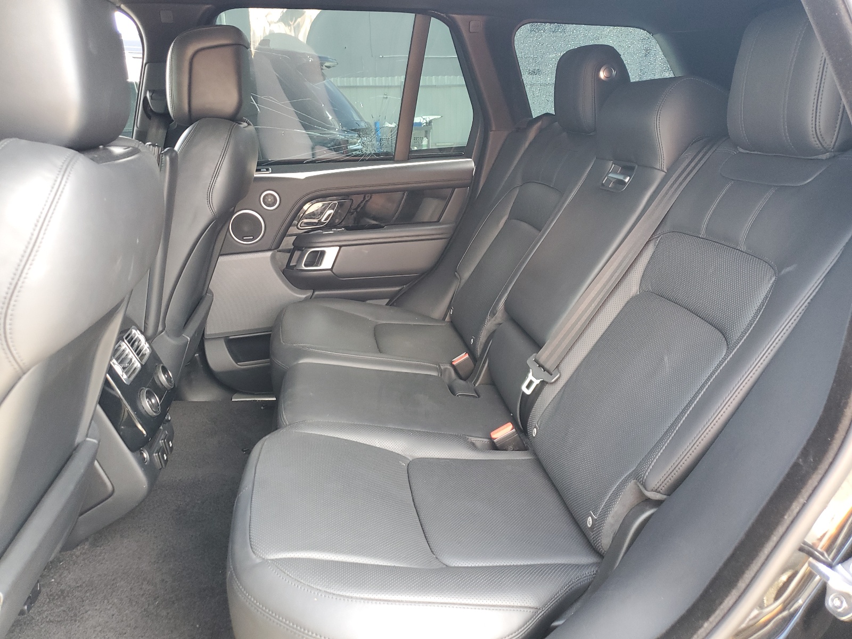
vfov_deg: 53.1
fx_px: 640
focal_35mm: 26
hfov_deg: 67.3
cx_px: 426
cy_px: 320
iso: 89
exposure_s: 1/60.2
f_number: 1.5
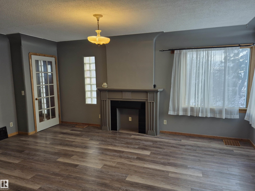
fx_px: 169
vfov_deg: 58.9
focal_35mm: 23
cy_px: 96
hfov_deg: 73.9
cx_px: 128
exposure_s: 1/120
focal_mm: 5.4
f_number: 1.8
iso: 50
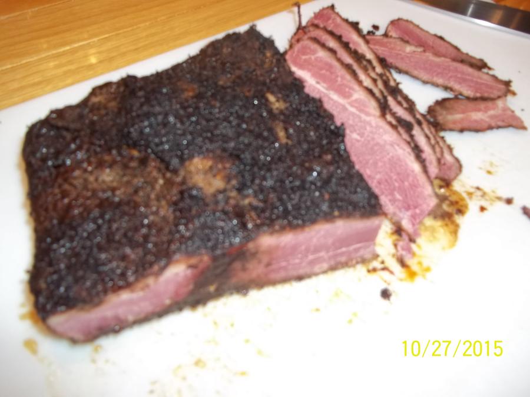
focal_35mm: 32
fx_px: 490
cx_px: 265
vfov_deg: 44.2
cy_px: 198
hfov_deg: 56.8
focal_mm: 5.7
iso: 64
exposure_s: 1/30
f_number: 2.9
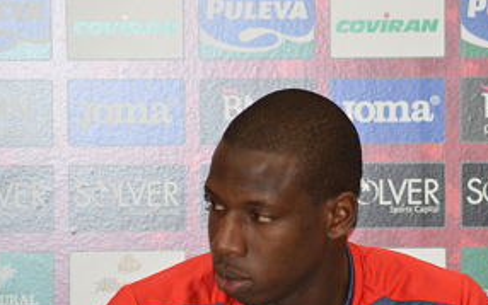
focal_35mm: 417
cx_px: 309
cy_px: 198
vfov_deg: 3.2
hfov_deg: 5.0
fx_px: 5544
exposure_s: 1/60
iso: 640
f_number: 4.8
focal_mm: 195
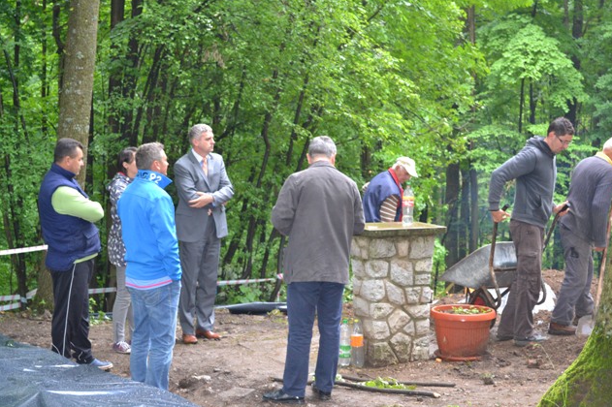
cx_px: 308
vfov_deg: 20.3
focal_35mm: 67
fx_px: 1138
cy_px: 206
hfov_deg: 30.1
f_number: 5.3
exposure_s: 1/60
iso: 1600
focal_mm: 44
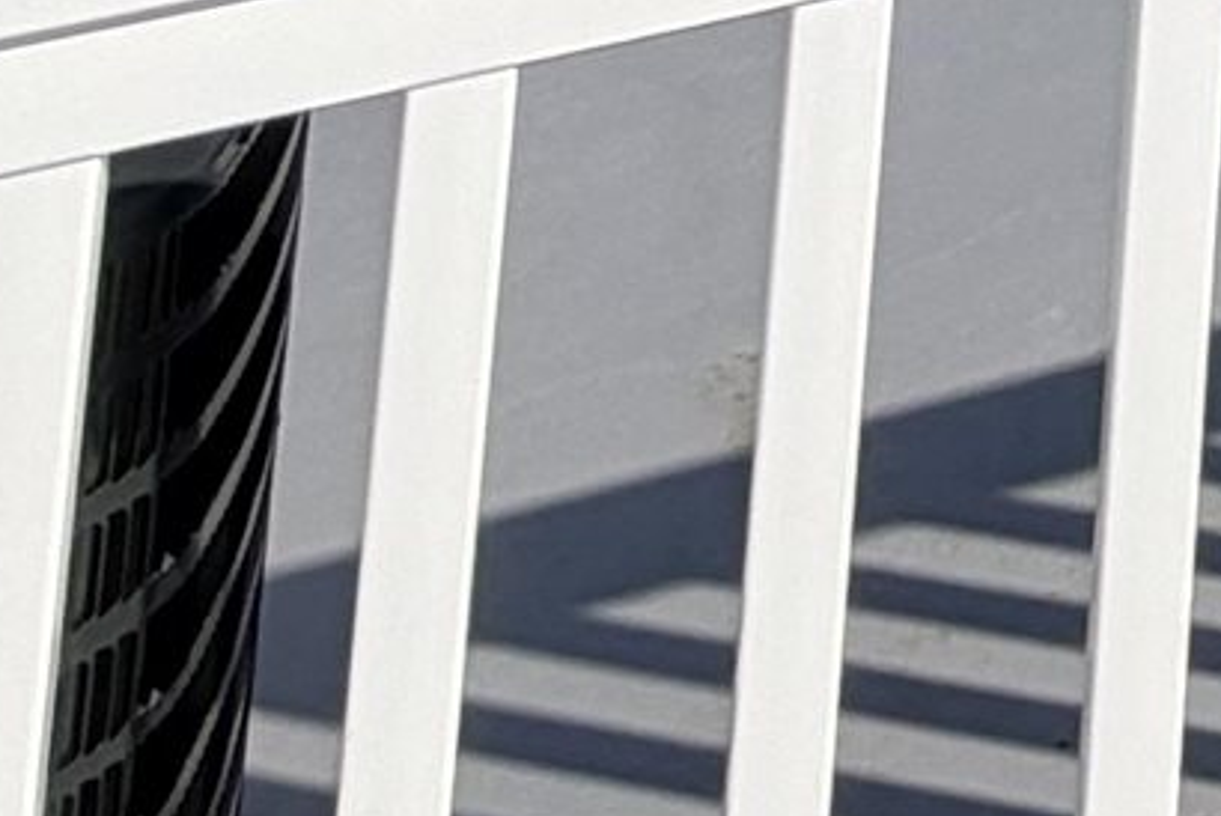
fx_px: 3699
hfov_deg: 12.3
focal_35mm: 109
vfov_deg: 8.6
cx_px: 3338
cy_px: -2123
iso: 20
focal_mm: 2.22
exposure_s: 1/1368
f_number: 2.2
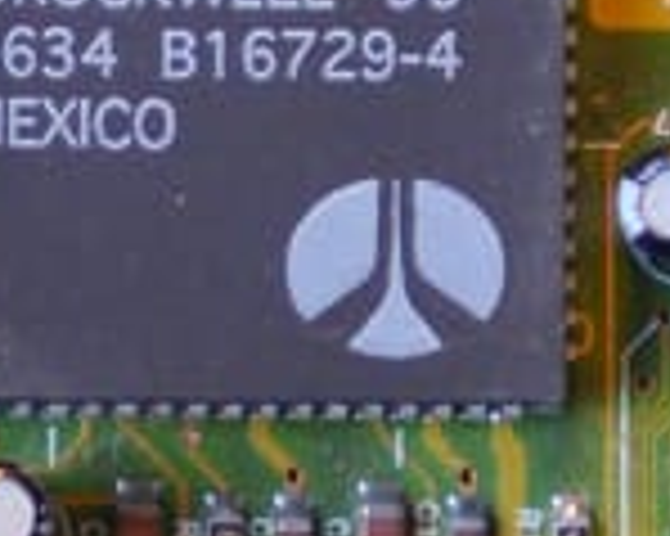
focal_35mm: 453
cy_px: 25
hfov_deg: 4.3
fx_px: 8977
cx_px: 261
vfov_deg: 3.4
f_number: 2.3
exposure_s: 1/125
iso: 320
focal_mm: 17.7
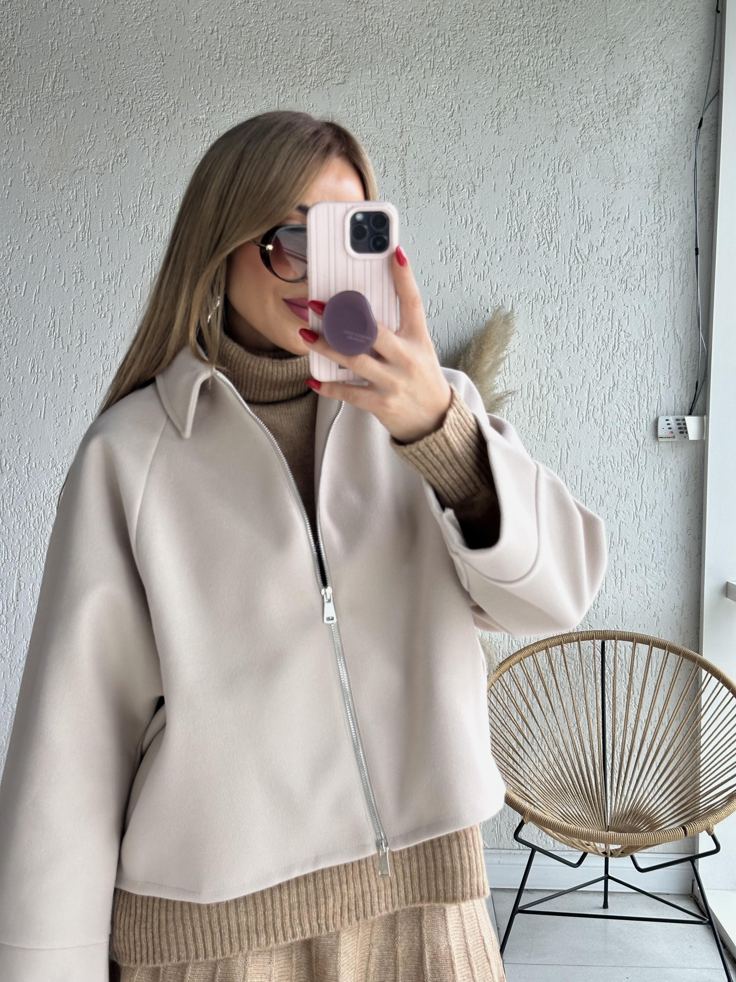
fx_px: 1361
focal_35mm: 48
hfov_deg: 30.3
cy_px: 491
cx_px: 368
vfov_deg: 39.7
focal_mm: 6.86
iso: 64
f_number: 1.78
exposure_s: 1/399
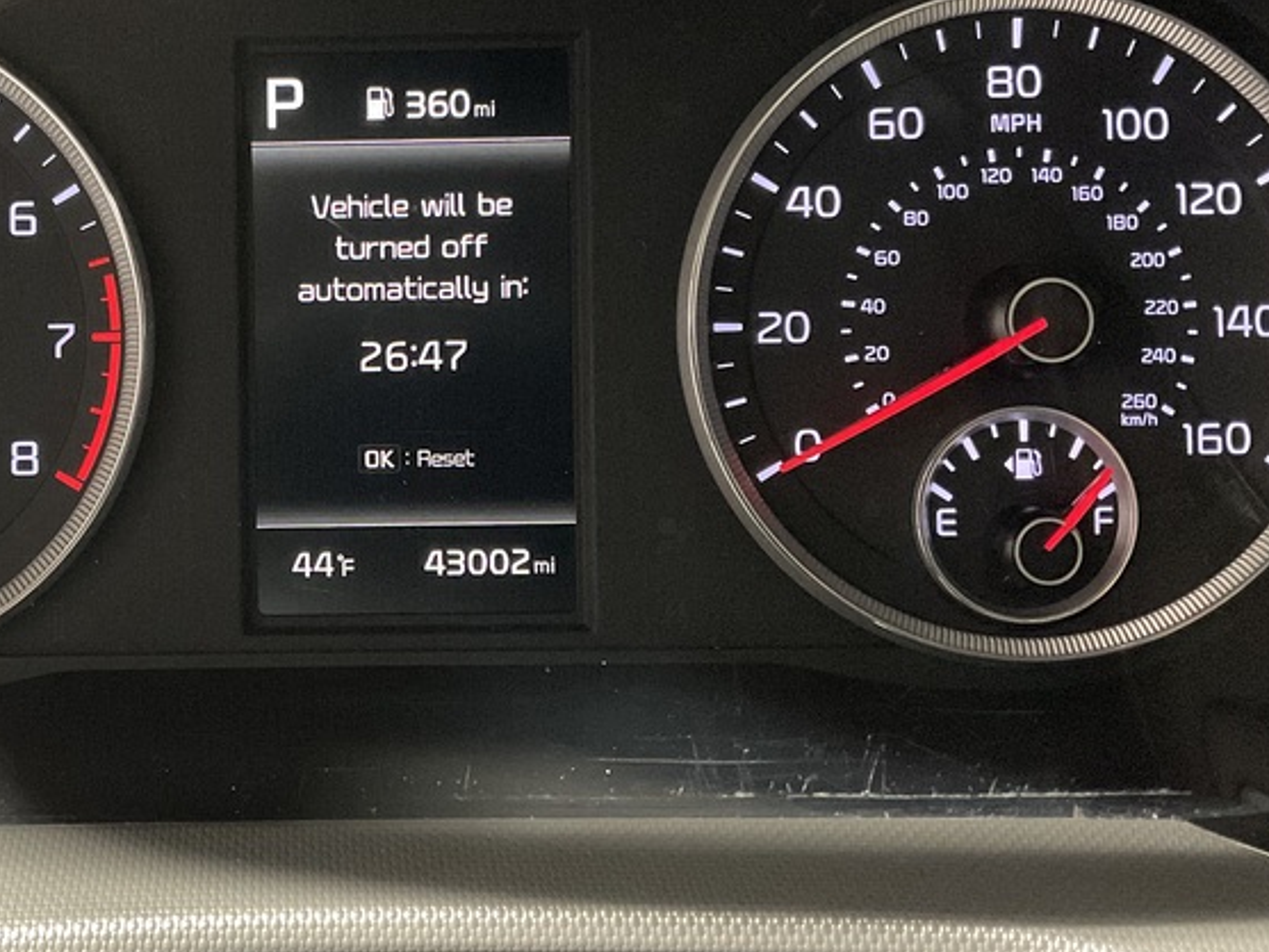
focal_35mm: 50
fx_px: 1833
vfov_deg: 29.0
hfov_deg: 37.0
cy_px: 364
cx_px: 280
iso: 500
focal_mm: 3
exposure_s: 1/24
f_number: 1.8
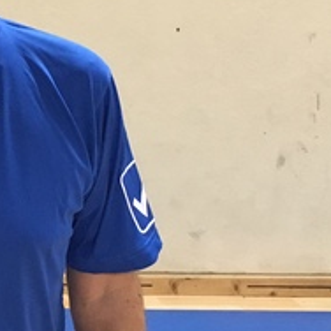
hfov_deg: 19.8
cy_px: 49
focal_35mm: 82
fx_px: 887
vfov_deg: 20.8
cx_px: -74
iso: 200
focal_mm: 4.15
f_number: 2.2
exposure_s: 1/25
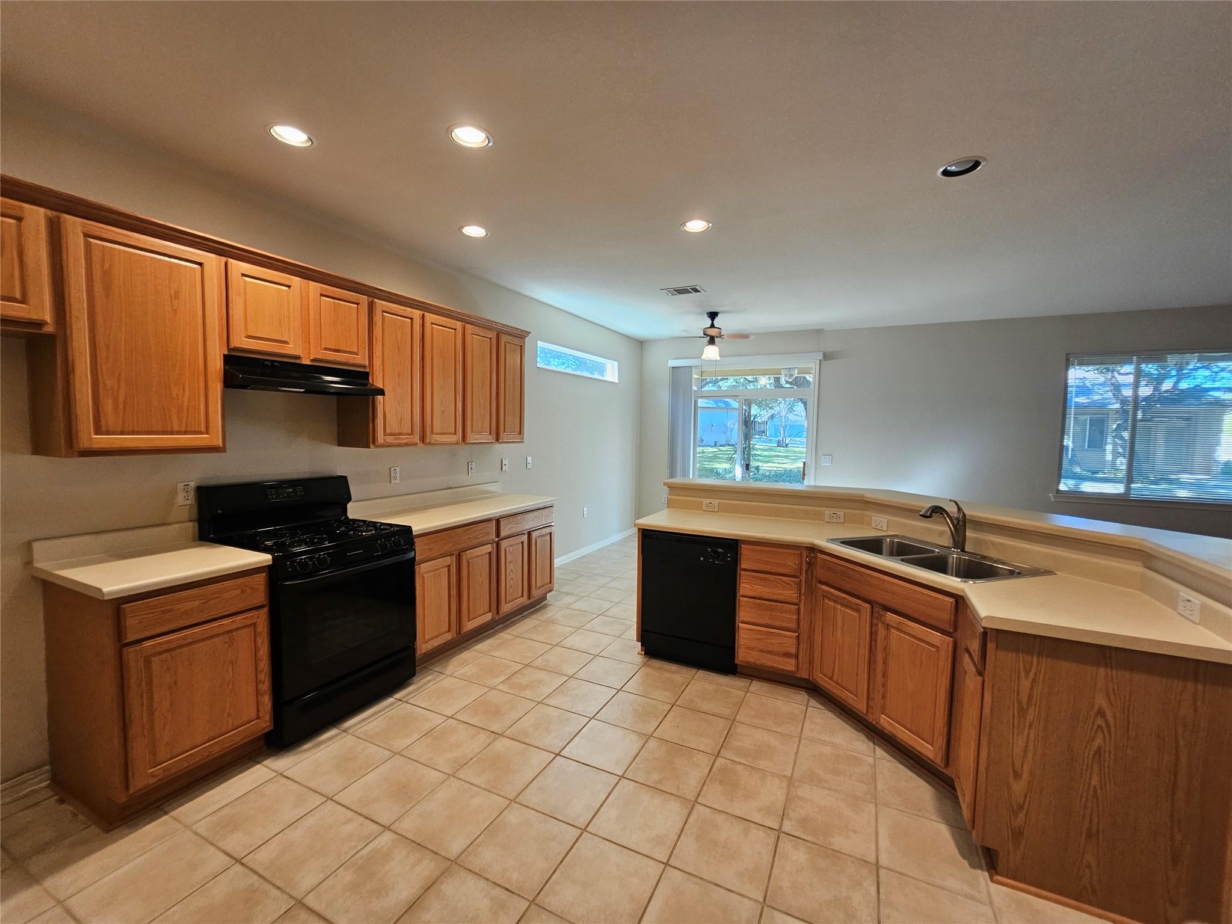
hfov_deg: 106.2
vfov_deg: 89.9
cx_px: 616
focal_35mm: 13
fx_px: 463
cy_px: 462
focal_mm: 2.2
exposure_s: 1/60
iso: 160
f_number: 2.2
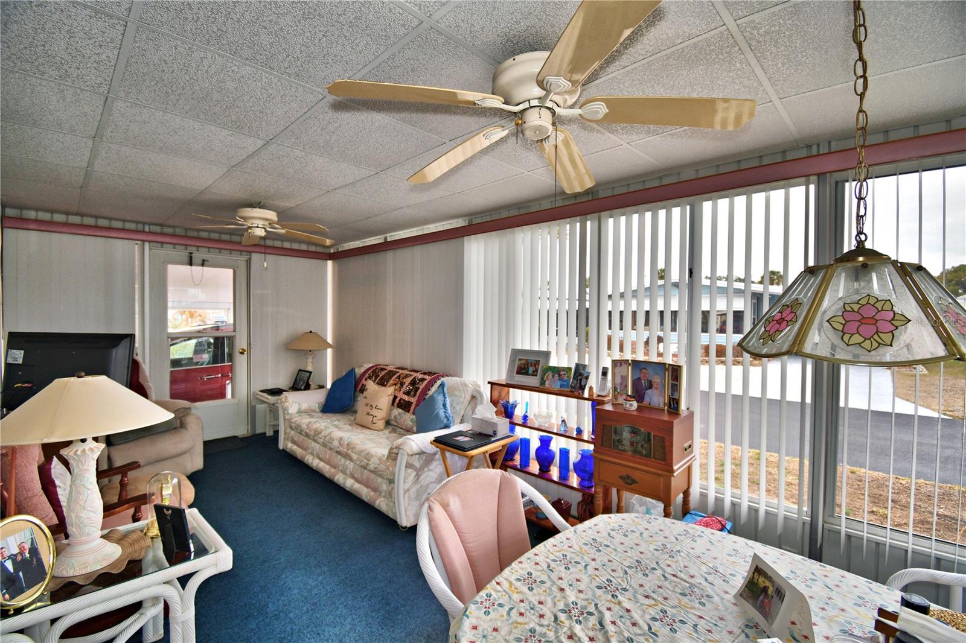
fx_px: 402
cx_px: 483
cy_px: 322
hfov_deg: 100.4
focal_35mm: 15
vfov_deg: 77.3
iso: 100
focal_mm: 10
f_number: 4.5
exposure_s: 1/60
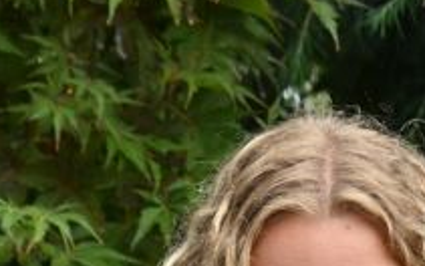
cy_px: 826
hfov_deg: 6.0
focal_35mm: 348
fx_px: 4032
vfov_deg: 3.7
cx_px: 284
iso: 400
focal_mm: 50
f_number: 5
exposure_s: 1/200
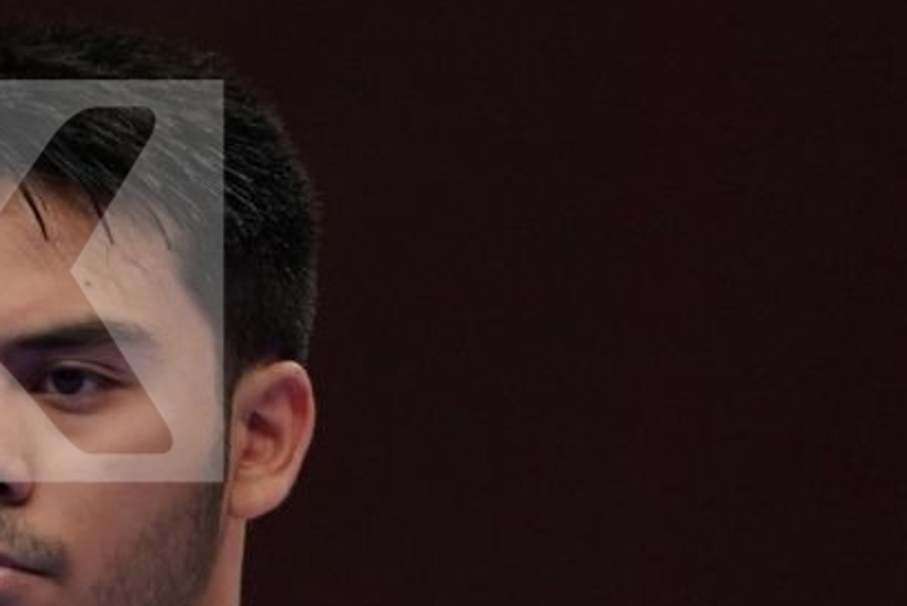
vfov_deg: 0.8
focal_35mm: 1820
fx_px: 45885
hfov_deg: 1.1
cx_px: 18
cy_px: 1064
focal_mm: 277
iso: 1000
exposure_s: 1/500
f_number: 4
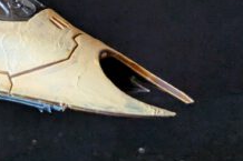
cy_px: -2
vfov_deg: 7.8
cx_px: -59
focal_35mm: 176
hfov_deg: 11.4
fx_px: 1187
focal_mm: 6.81
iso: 713
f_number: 1.85
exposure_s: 1/31.5
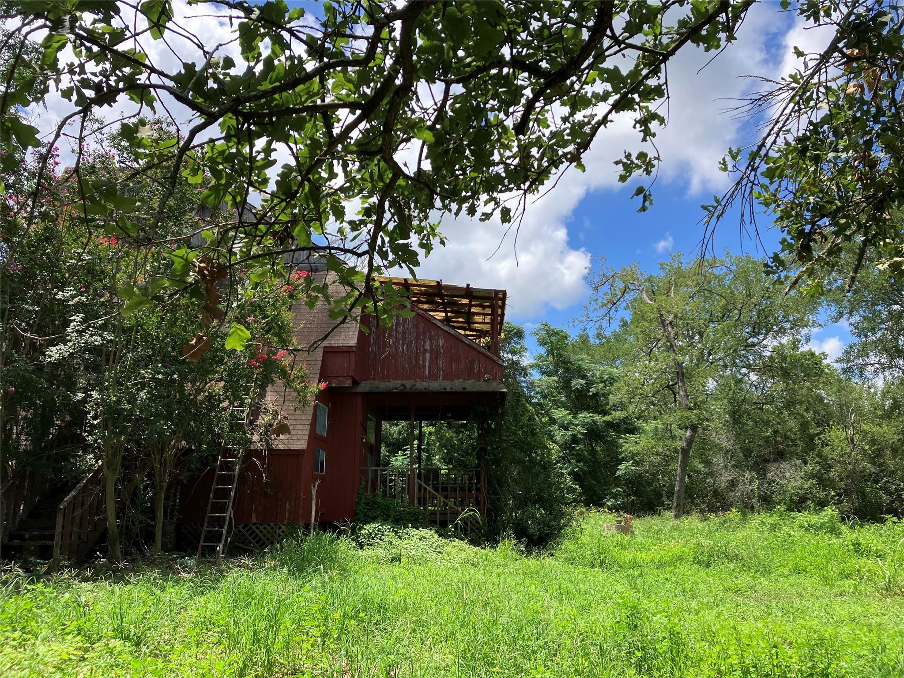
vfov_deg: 49.7
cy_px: 339
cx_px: 452
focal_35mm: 28
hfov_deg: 63.4
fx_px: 731
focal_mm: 3.99
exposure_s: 1/1185
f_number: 1.8
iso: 32
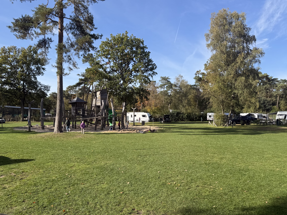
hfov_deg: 65.3
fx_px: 224
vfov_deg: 51.3
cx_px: 135
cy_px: 111
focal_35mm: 27
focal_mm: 6.76
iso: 80
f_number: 1.78
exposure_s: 1/2525
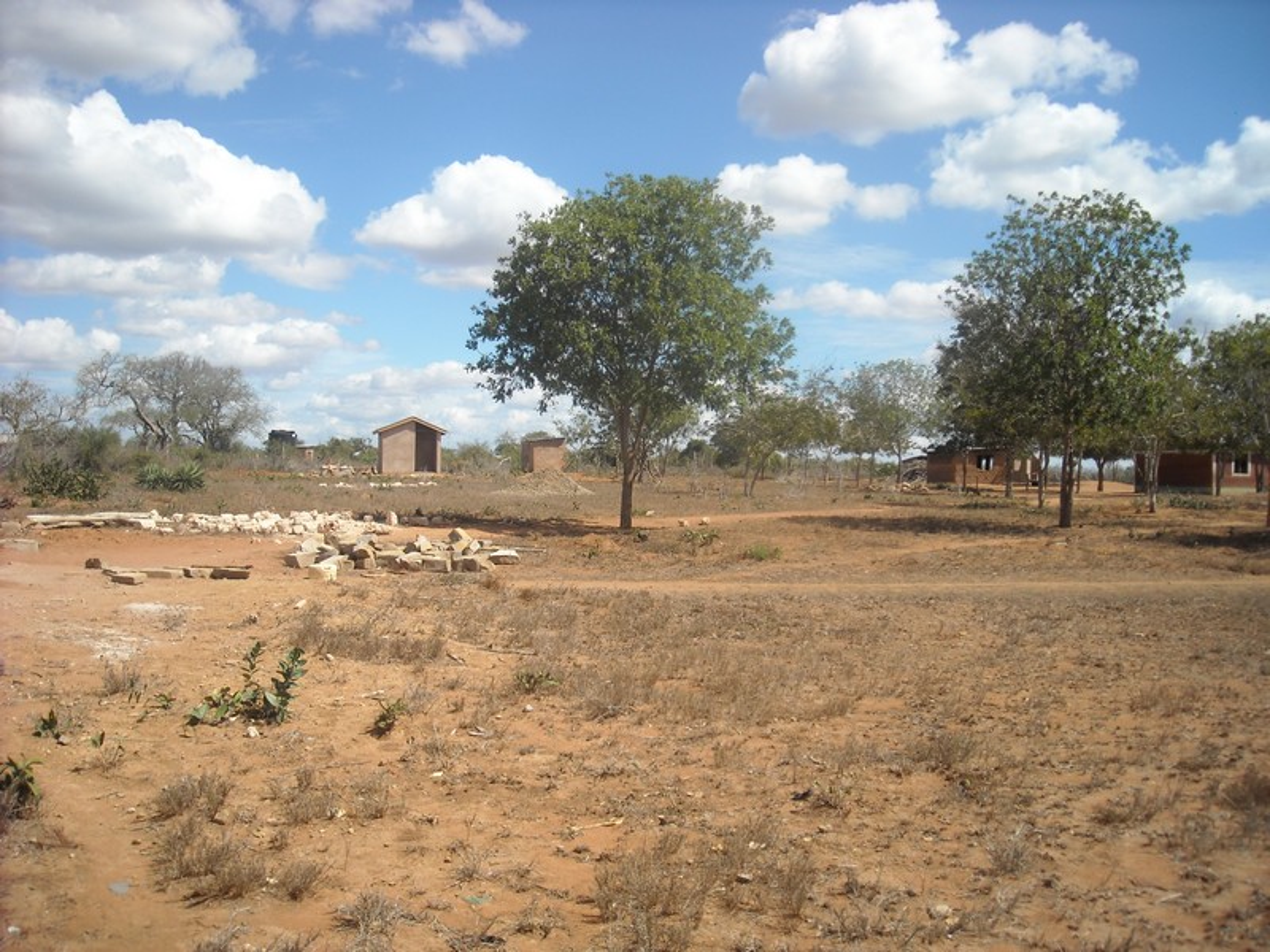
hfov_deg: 52.6
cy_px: 476
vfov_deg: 40.7
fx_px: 1284
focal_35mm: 35
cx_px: 635
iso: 64
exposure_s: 1/323
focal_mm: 5.7
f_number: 5.6
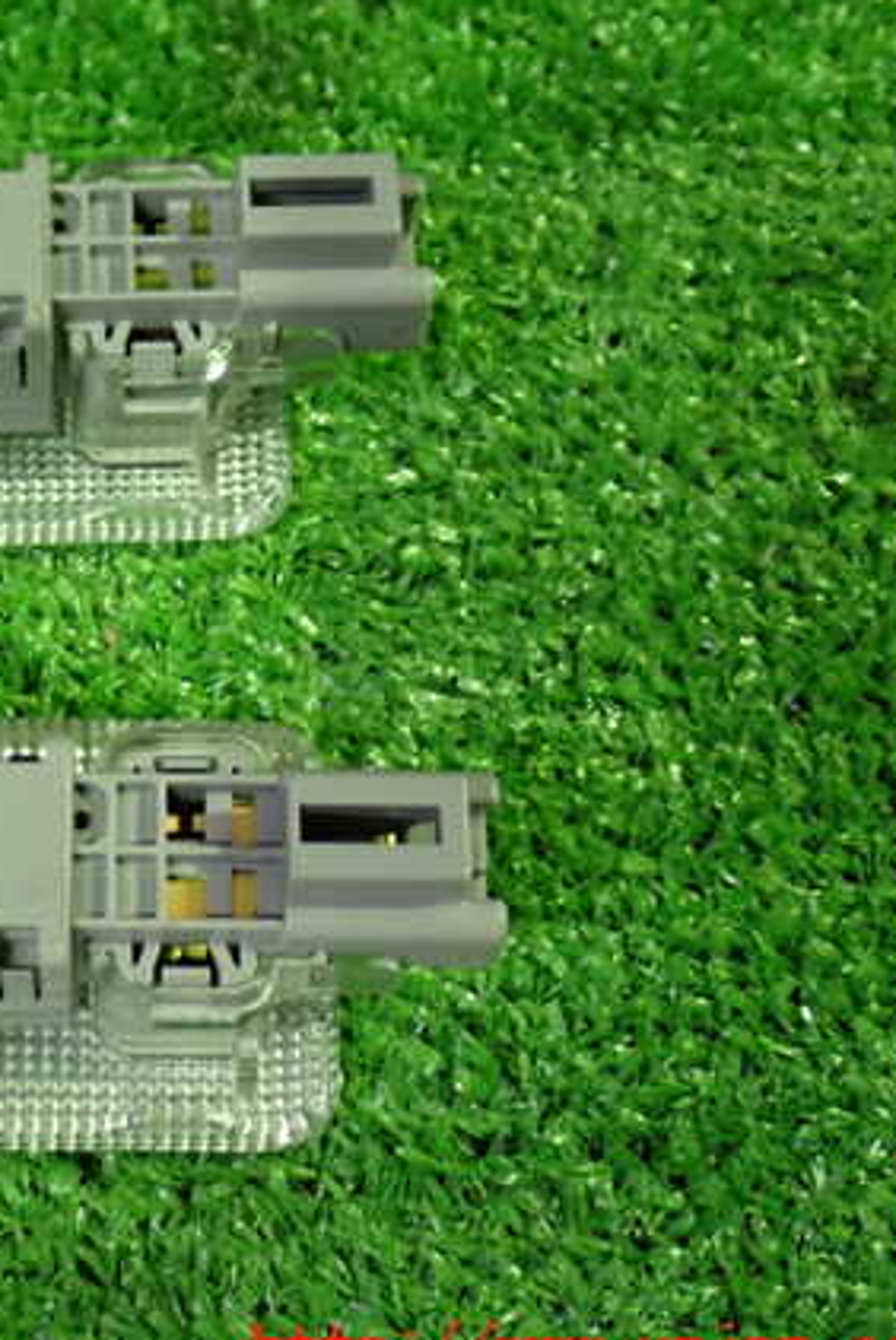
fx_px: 2423
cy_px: 680
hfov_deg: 20.3
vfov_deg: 30.9
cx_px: 16
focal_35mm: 65
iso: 800
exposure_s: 1/40
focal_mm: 7.84
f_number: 2.9
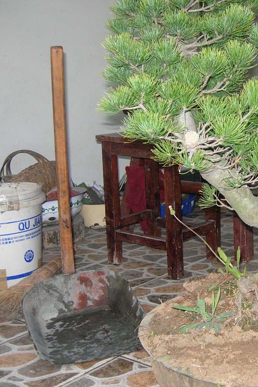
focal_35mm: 56
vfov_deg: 35.6
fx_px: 602
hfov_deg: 22.9
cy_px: 198
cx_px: 280
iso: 149
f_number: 2.7
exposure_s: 1/136
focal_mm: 7.5
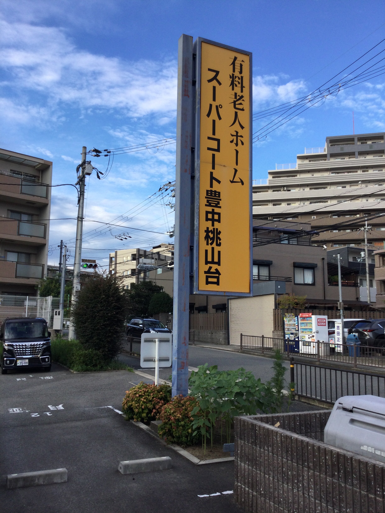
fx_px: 460
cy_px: 256
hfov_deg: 45.4
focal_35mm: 31
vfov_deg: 58.4
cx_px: 192
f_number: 2.4
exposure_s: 1/312
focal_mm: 3.3
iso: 25
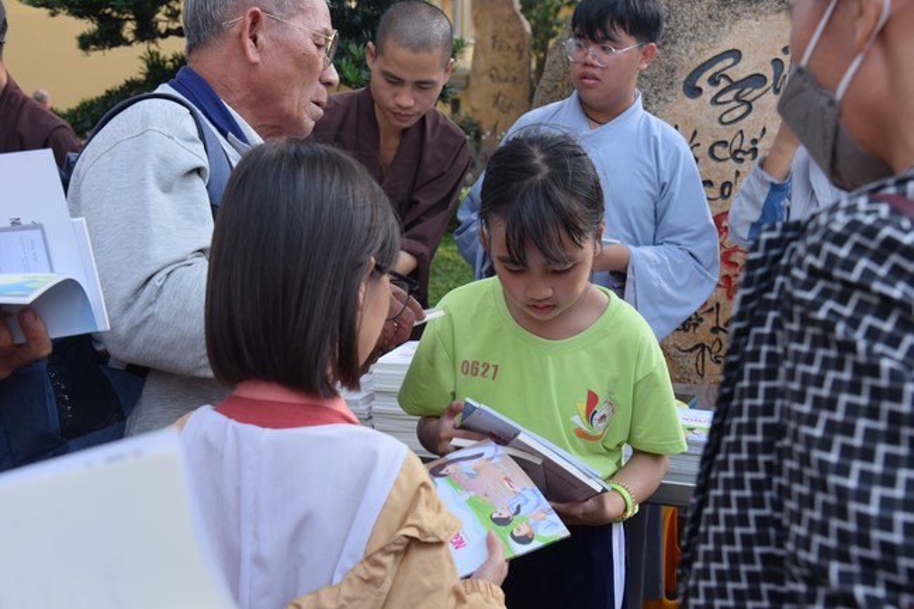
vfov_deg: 30.5
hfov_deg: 44.5
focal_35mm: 44
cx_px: 457
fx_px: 1117
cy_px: 304
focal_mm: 44
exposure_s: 1/160
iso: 100
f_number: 7.1
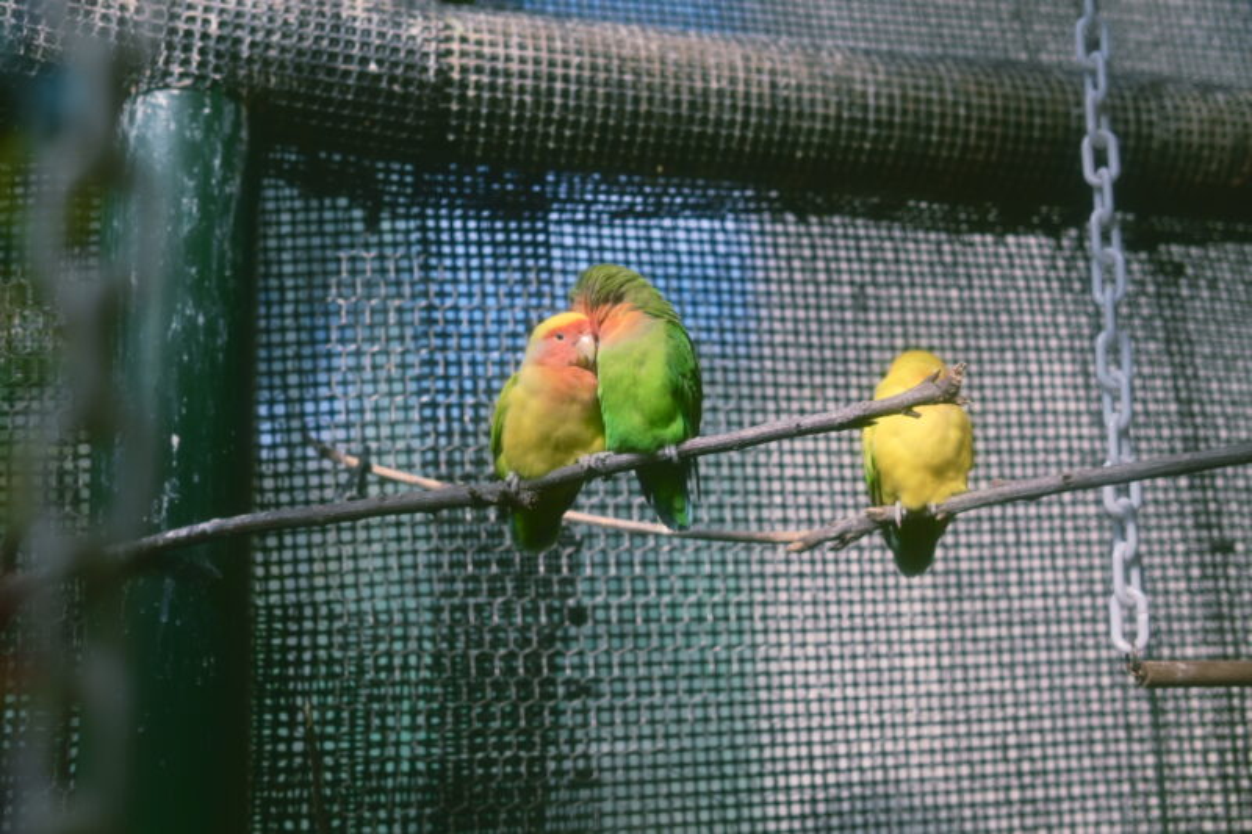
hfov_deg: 43.6
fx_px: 1565
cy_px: 417
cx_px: 626
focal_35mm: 45
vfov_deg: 29.9
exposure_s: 1/800
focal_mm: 30
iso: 100
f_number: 2.5
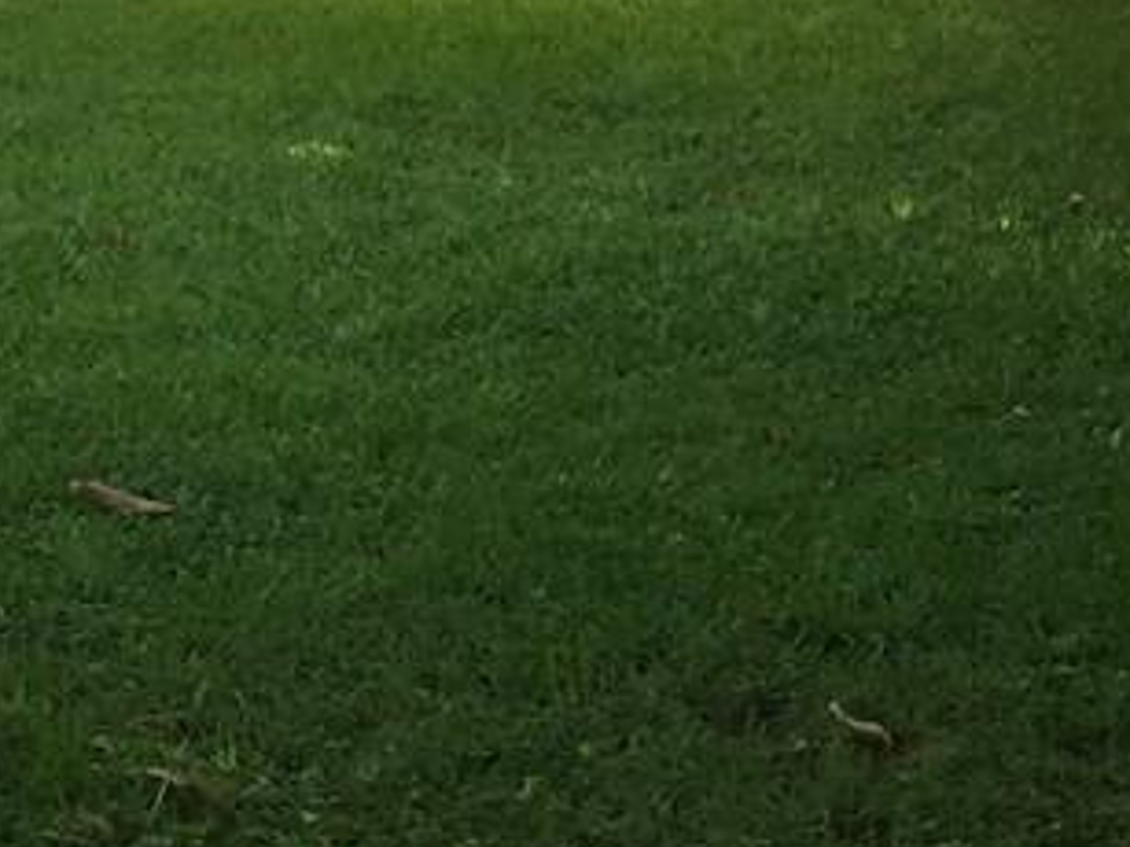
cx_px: -942
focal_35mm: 151
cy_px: -15
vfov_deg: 9.7
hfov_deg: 12.0
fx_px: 4927
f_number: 2.2
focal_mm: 4.15
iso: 32
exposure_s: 1/120
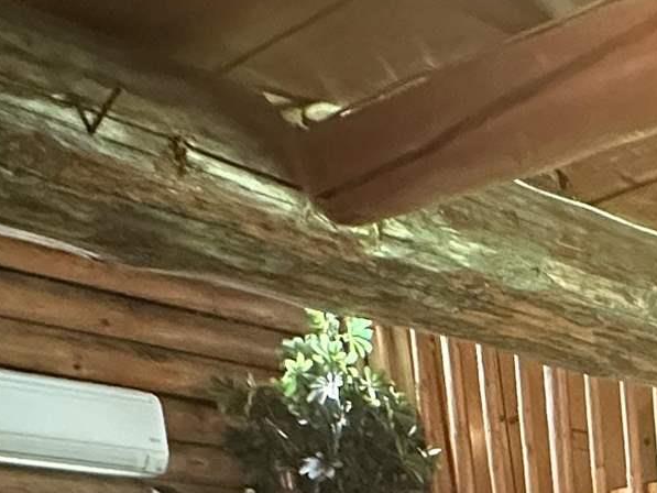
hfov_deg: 22.2
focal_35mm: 72
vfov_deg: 15.7
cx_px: 996
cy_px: 1012
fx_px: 1367
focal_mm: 2.22
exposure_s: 1/60
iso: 800
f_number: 2.2
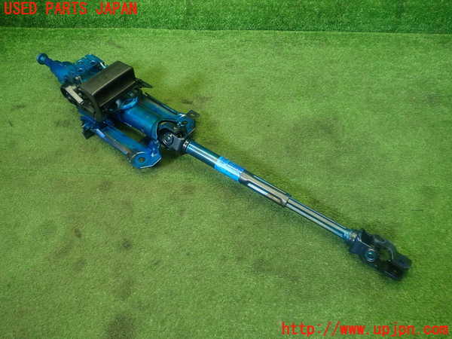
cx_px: 226
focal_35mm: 30
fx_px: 392
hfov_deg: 60.0
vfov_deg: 46.8
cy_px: 170
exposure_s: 1/50
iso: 200
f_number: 2.3
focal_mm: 5.4
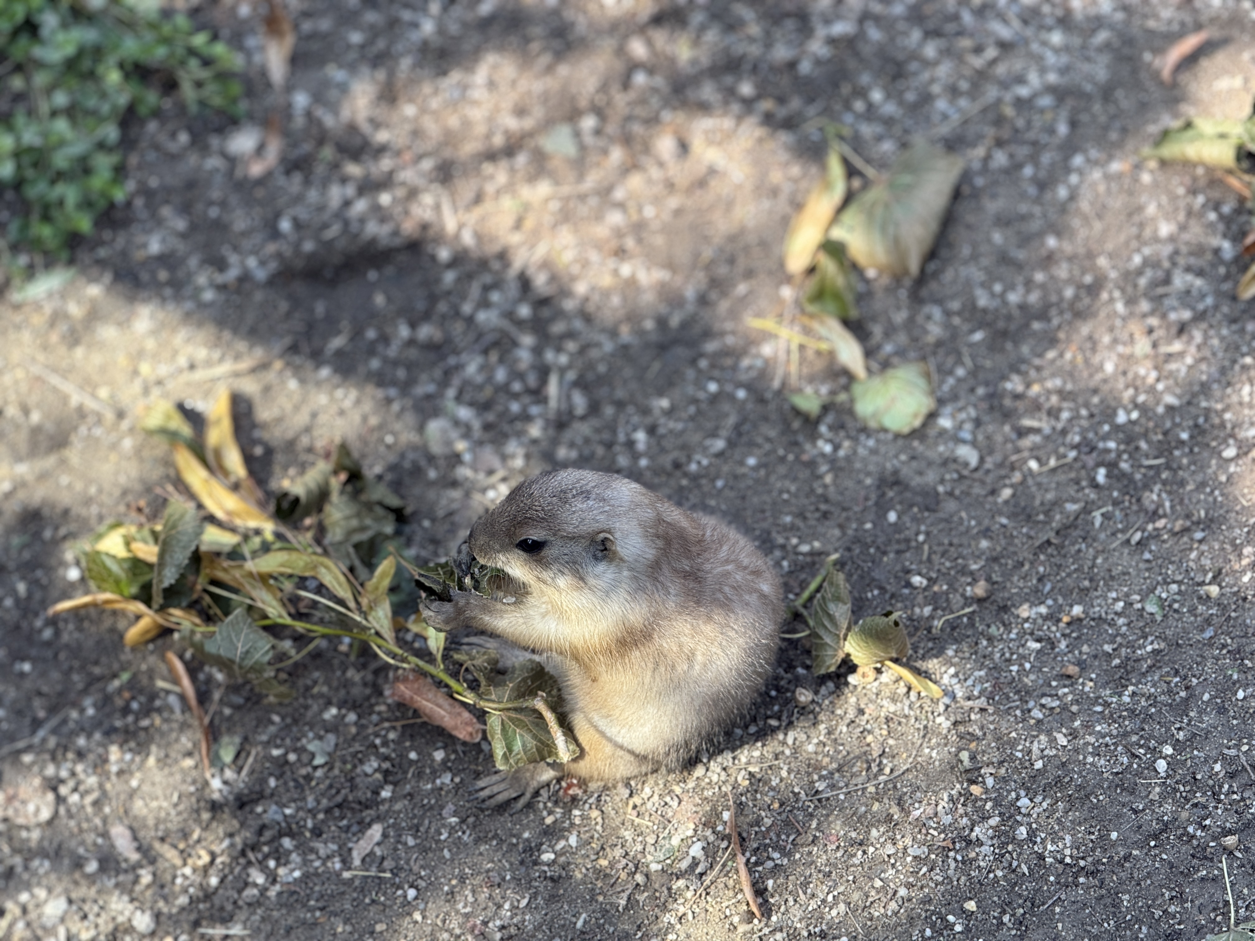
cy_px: 470
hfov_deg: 16.4
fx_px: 4351
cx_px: 628
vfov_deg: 12.3
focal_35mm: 120
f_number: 2.8
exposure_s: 1/143
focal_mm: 15.66
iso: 50
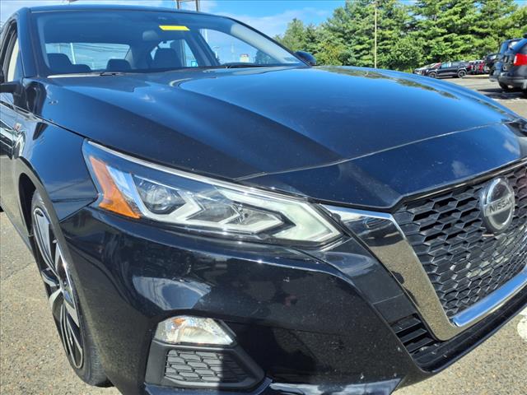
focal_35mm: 27
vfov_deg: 51.4
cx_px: 264
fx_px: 411
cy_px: 198
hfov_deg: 65.3
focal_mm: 3.58
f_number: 1.9
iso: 40
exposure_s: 1/1250
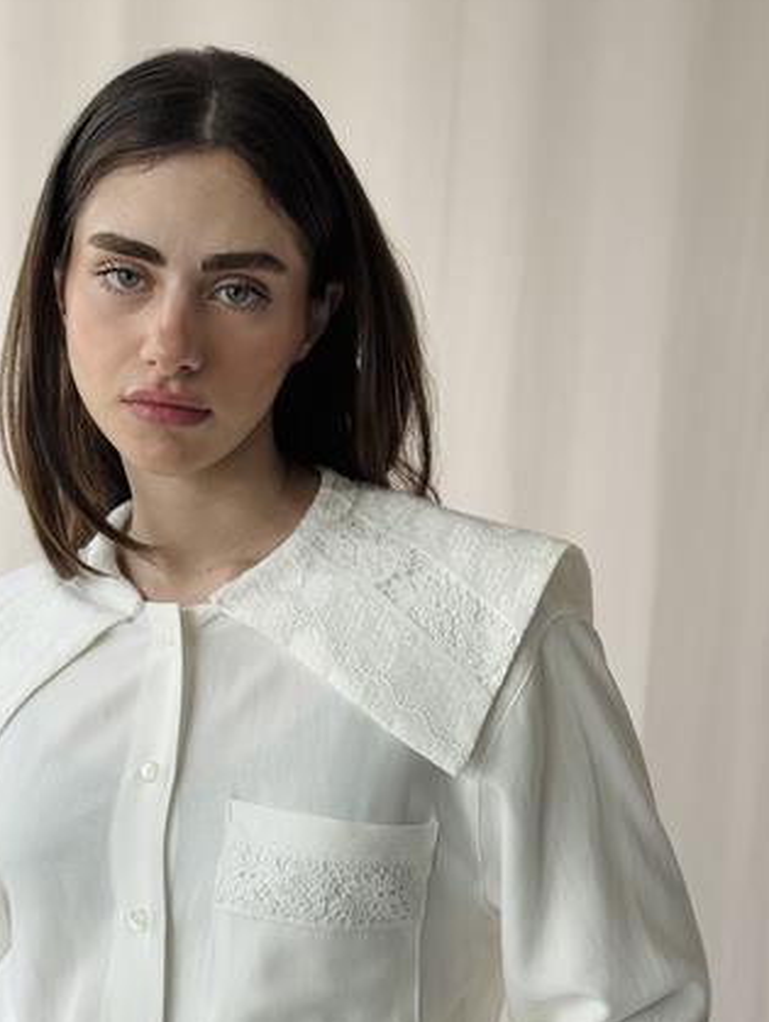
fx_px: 1804
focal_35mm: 61
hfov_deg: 24.0
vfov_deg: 31.6
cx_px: 312
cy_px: 555
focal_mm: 6.76
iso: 64
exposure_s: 1/651
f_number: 1.78
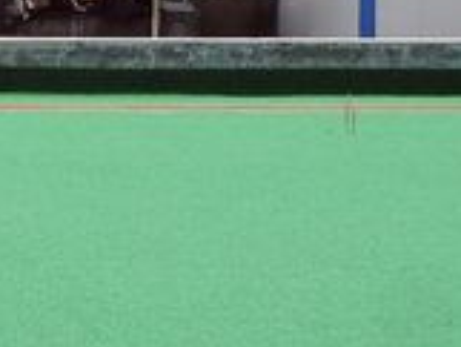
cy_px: 70
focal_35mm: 239
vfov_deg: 6.2
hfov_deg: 8.1
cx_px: -241
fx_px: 3185
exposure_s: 1/80
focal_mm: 11.8
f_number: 4.5
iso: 80
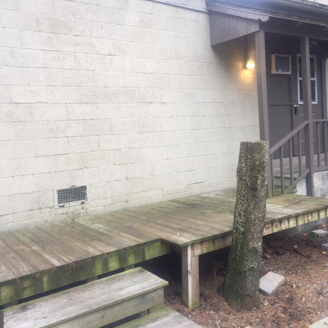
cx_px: 173
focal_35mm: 35
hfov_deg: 47.2
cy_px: 161
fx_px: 375
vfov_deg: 47.2
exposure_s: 1/60
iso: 32
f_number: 2.2
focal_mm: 4.15
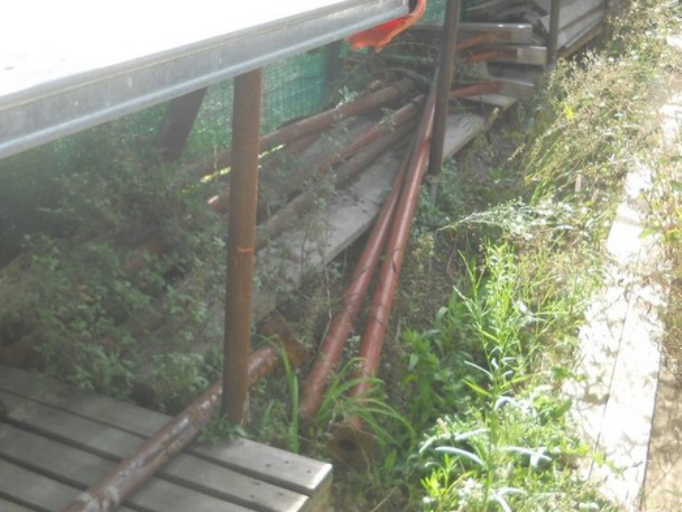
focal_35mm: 47
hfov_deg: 40.4
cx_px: 334
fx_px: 927
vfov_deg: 30.9
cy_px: 228
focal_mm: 6.72
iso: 80
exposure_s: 1/160
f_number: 3.1
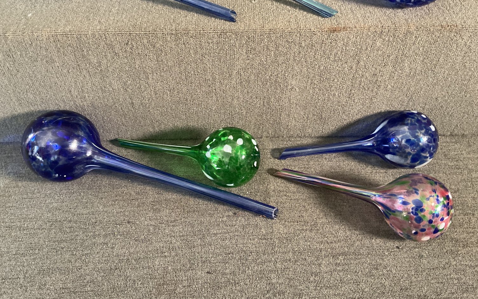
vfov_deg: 40.5
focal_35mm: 31
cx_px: 240
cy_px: 130
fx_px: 404
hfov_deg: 61.2
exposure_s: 1/40
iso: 250
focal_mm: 3
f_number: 1.8
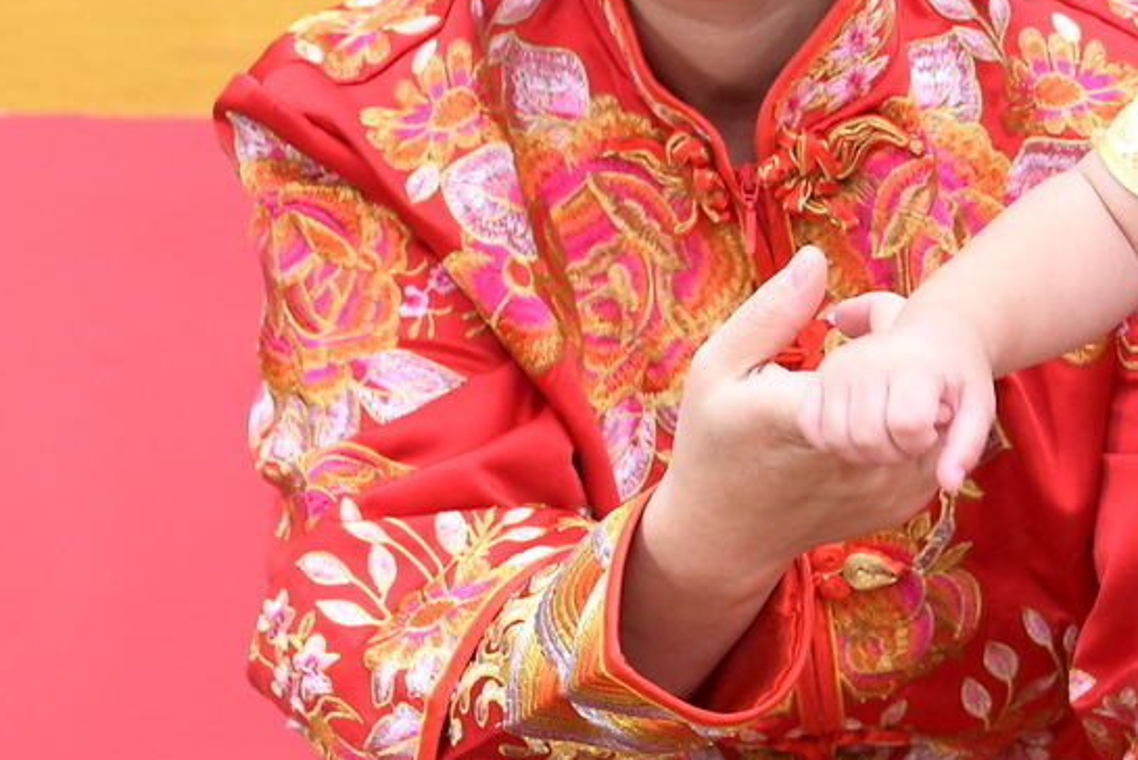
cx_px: 2195
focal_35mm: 154
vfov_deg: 8.9
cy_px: 269
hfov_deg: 12.0
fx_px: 4870
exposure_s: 1/200
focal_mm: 35
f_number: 4.5
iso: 1000
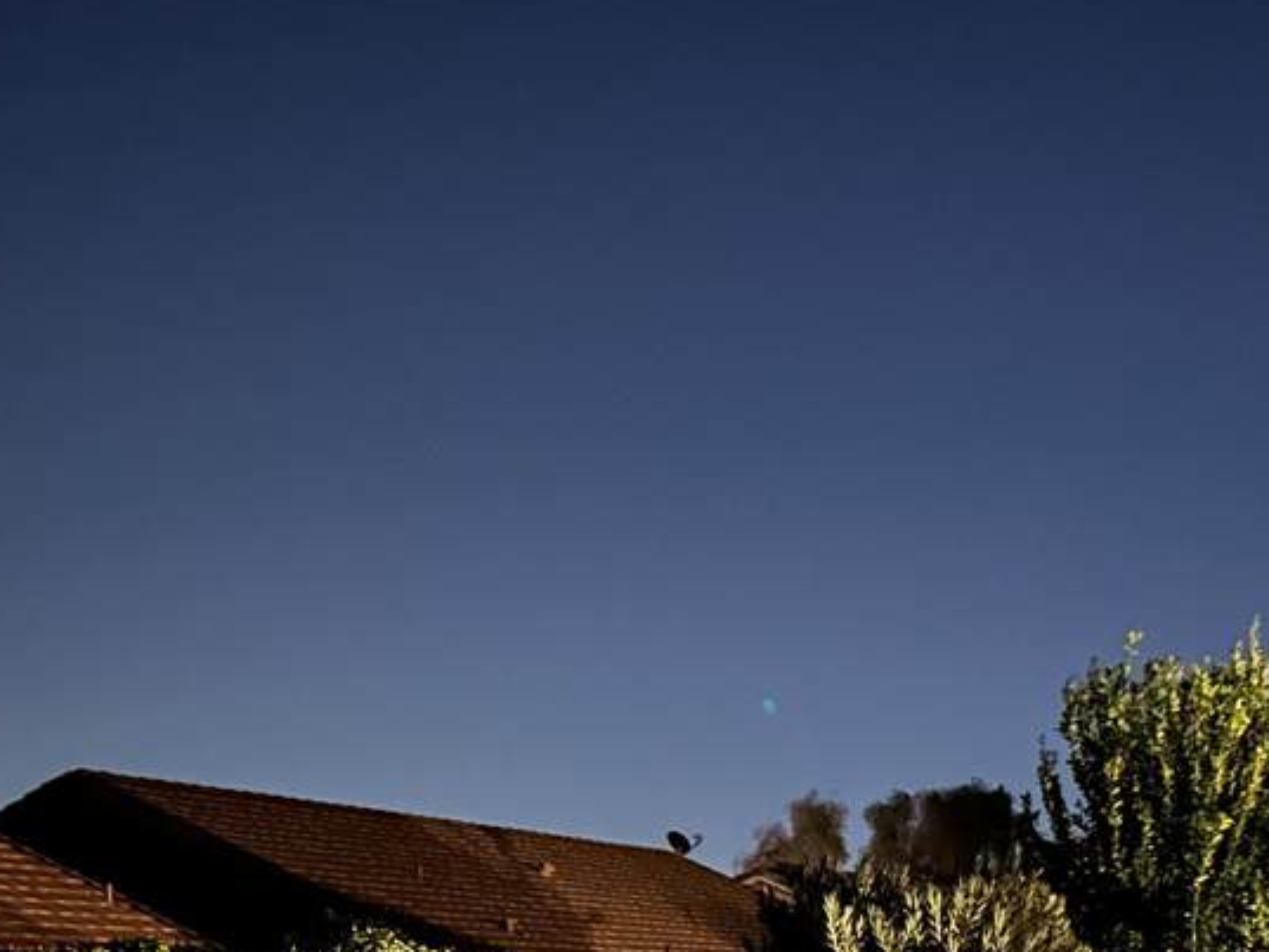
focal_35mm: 62
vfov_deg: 22.2
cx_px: 990
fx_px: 2273
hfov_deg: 30.5
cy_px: 1082
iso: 1600
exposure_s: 1/5
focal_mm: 5.7
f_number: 1.5
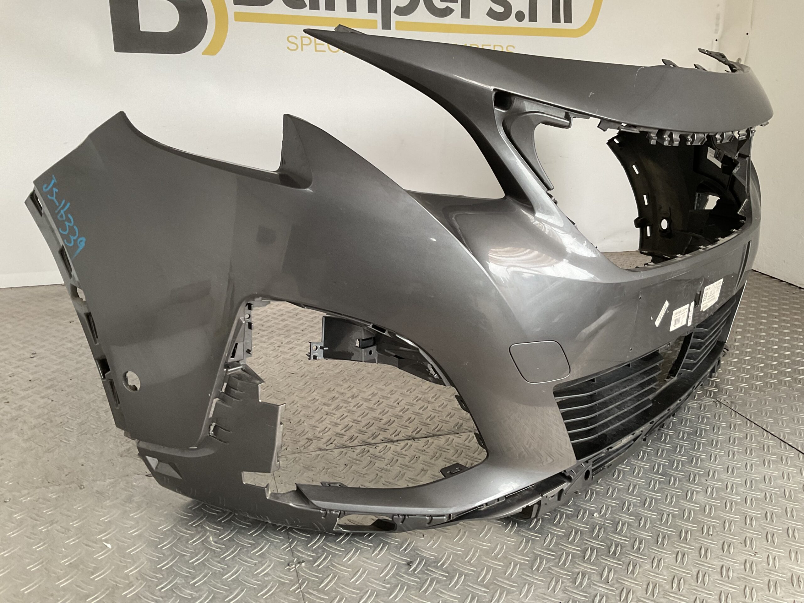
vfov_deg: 48.2
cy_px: 302
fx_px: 674
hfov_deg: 61.7
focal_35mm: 29
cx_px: 402
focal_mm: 3
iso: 100
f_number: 1.8
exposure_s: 1/50
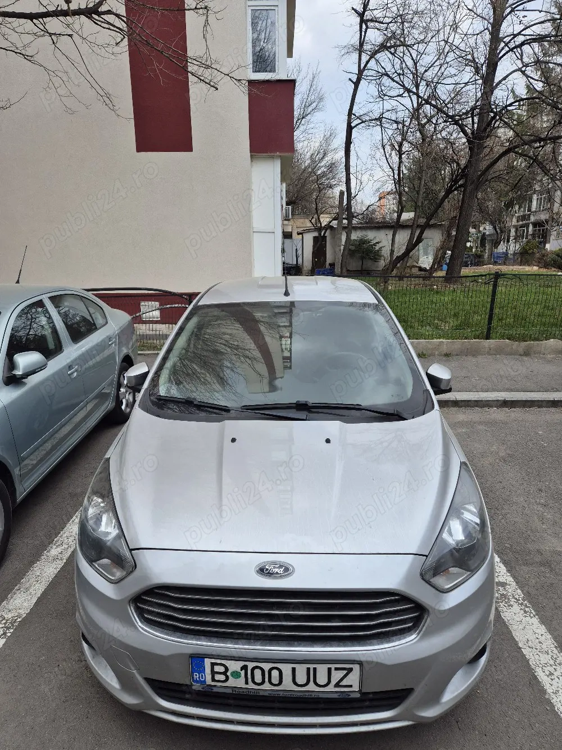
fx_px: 498
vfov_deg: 73.9
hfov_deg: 58.9
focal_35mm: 23
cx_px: 281
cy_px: 375
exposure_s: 1/1000
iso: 25
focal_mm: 5.4
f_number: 1.8
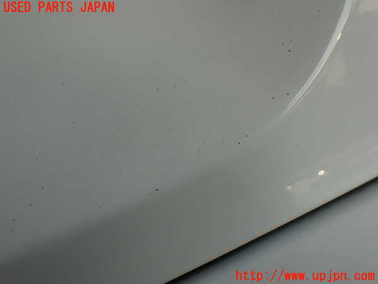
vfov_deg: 44.2
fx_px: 349
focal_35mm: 32
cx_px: 189
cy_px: 142
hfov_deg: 56.8
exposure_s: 1/320
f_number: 3.2
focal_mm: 5.79
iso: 100
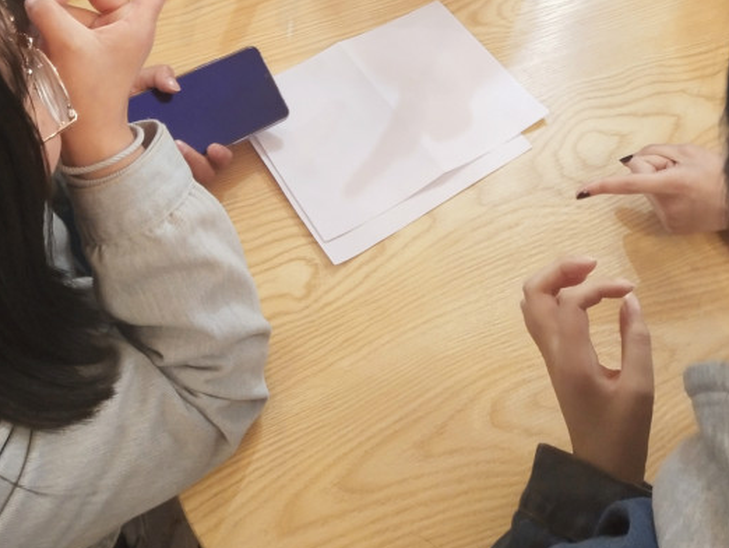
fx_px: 1032
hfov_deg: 38.8
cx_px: 420
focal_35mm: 49
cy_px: -10
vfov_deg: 27.8
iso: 502
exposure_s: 1/33.3
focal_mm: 3.95
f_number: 1.8
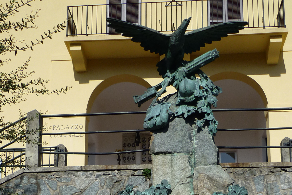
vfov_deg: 21.4
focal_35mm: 59
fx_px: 479
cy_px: 231
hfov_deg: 33.9
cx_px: 151
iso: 80
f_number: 8
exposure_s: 1/250
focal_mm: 5.5
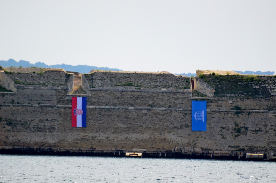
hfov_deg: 4.6
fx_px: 3442
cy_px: 92
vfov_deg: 3.0
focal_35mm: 450
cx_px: 138
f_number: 5.6
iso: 800
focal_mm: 300
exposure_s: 1/4000
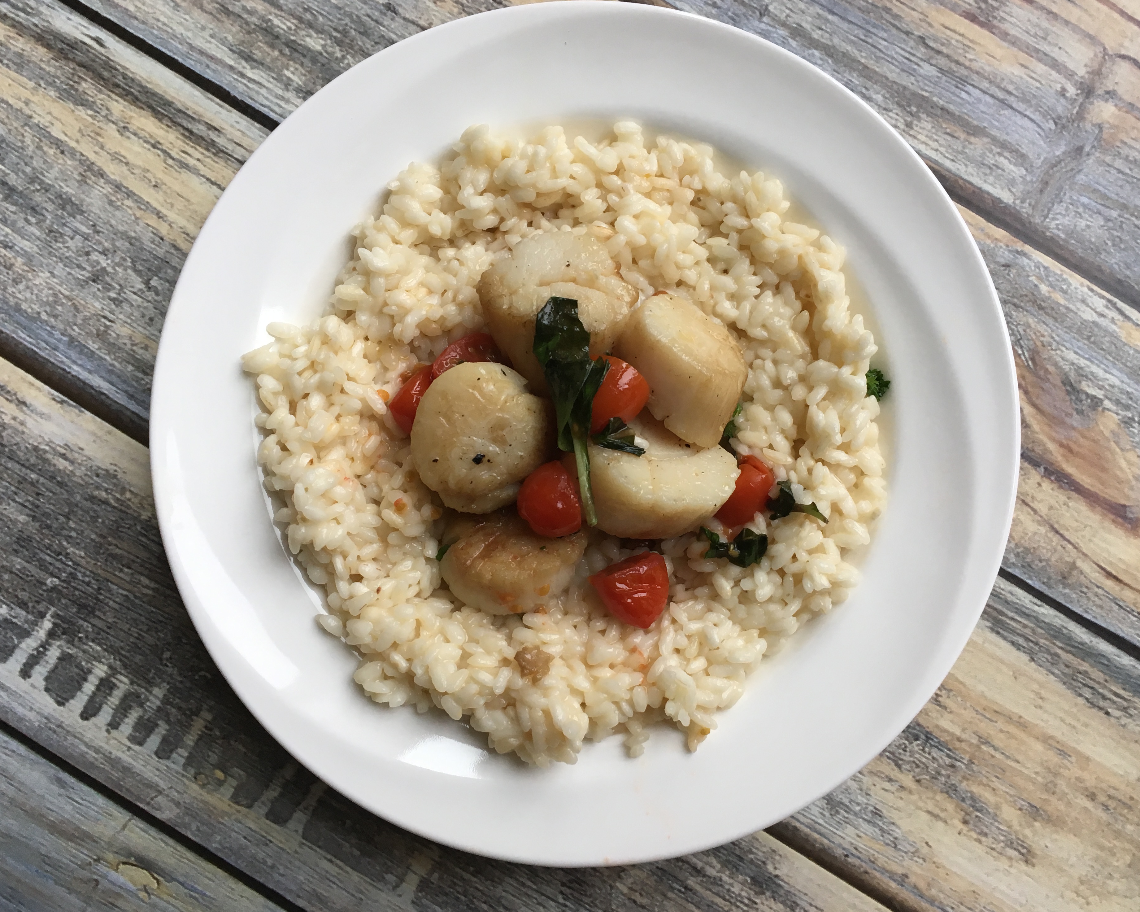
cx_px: 581
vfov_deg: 47.1
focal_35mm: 31
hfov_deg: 57.2
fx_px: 1046
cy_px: 452
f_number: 2.2
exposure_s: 1/40
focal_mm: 4.15
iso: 32
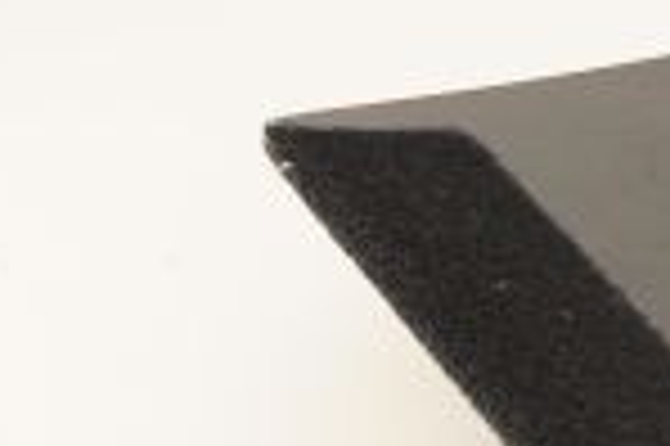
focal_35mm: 202
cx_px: 1250
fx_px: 3755
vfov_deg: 6.8
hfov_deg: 9.6
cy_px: 349
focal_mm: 50
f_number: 13
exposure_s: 1/160
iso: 1600
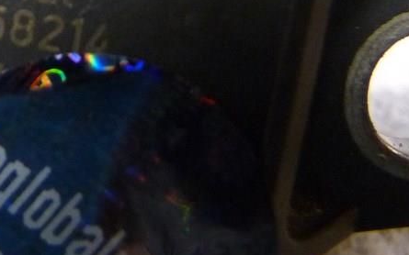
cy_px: -55
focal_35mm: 83
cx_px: -42
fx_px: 925
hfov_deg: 23.4
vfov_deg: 15.2
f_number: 3.3
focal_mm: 4.7
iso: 400
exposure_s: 1/15
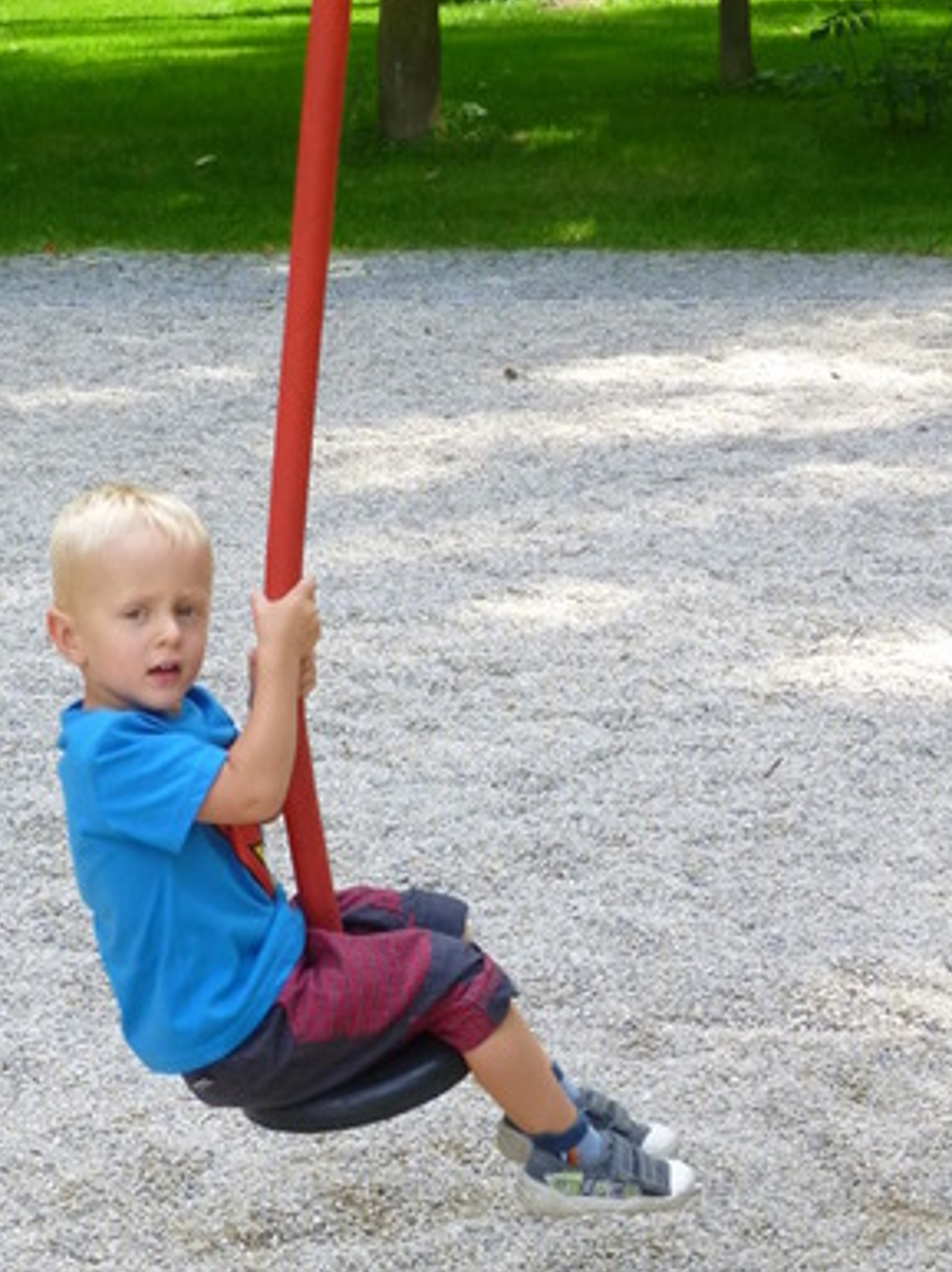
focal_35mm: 85
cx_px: 208
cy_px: 692
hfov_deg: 17.2
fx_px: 3120
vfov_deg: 23.0
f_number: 3.8
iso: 100
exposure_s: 1/100
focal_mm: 7.4
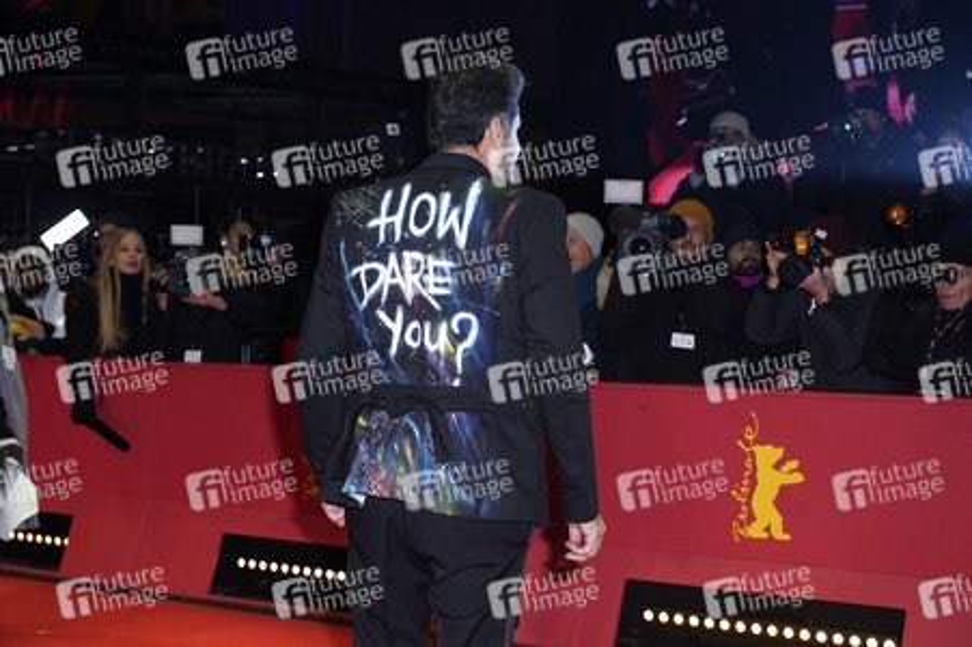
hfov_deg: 32.4
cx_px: 486
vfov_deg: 21.9
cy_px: 324
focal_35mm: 62
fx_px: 1673
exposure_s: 1/160
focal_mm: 62
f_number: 5.6
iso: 640
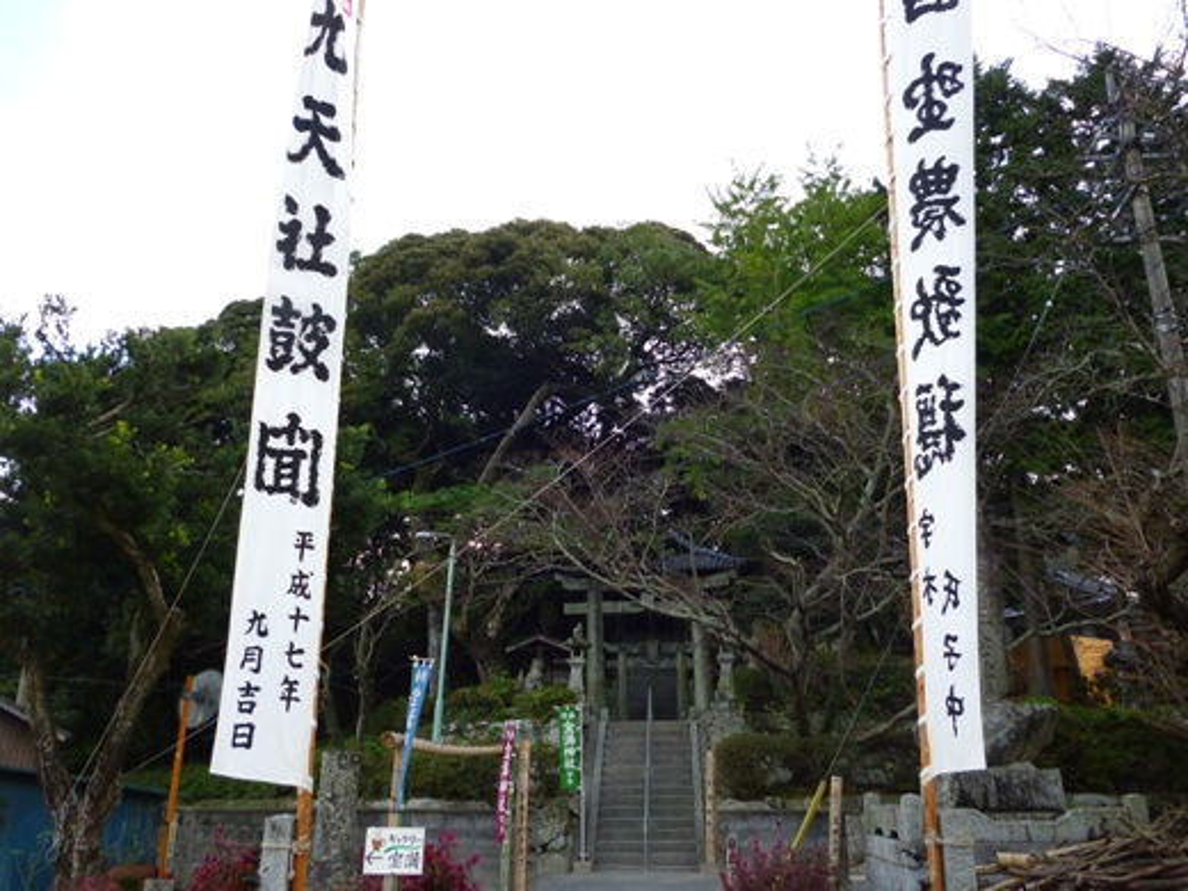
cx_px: 594
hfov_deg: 63.4
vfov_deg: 49.7
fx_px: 961
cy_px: 446
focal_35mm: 28
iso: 320
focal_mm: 5
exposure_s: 1/60
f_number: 3.1
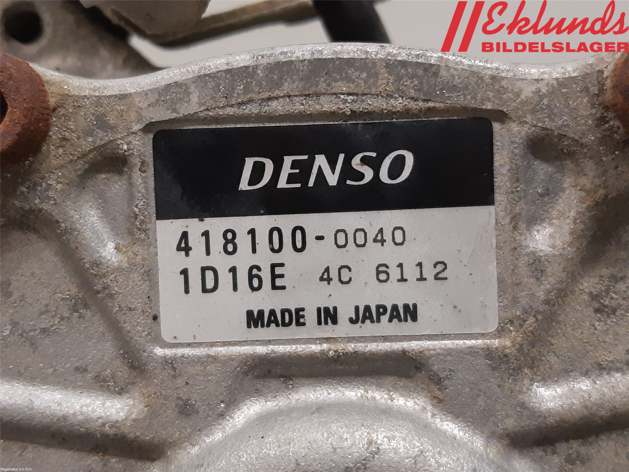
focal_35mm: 26
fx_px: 472
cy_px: 236
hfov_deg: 67.3
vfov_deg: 53.1
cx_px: 314
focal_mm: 3.93
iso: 200
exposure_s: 1/50
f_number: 1.7
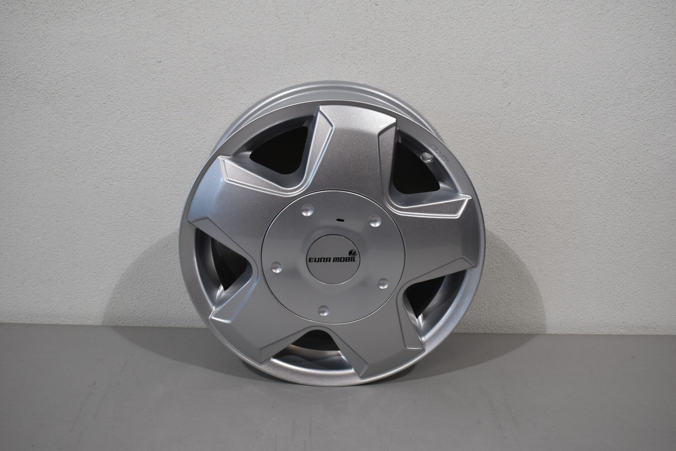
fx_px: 704
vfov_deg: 35.5
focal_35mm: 38
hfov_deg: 51.3
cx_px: 338
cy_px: 226
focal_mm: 25
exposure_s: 1/125
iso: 360
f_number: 5.6
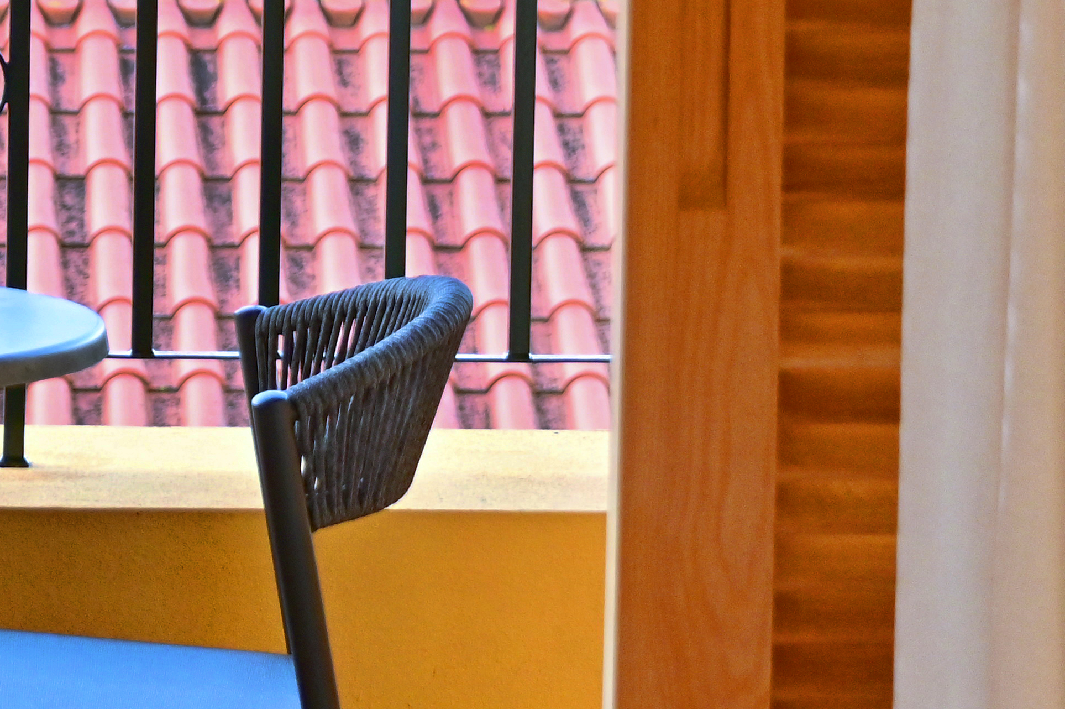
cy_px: -265
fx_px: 6031
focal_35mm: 204
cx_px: -226
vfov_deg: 6.7
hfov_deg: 9.9
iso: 1600
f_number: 5
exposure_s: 1/200
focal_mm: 65
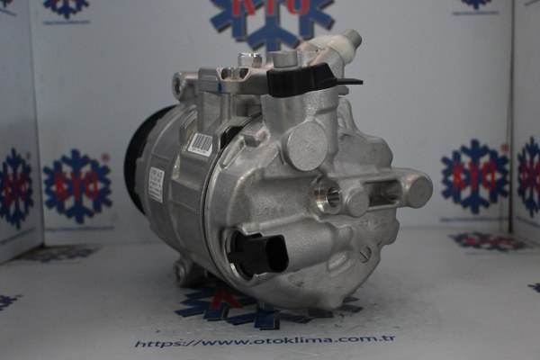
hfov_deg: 51.3
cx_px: 270
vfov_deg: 35.5
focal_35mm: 38
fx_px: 562
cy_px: 180
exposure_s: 1/60
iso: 3600
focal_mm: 25
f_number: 4.2
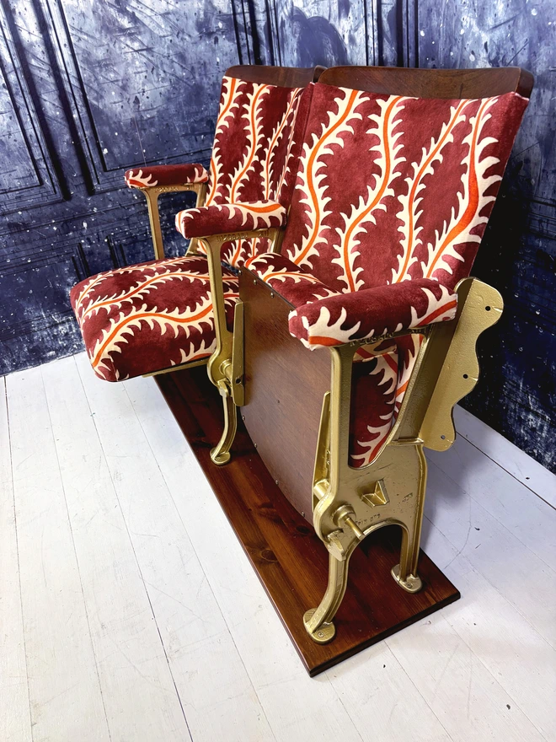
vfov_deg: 67.3
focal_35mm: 26
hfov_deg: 53.1
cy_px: 371
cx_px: 278
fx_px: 557
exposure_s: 1/100
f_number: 1.6
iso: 100
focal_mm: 5.96
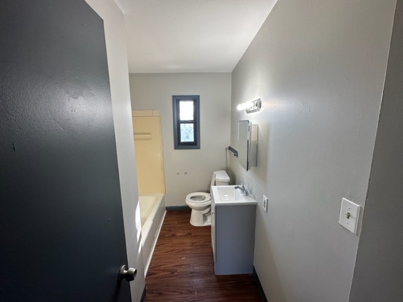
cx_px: 202
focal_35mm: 14
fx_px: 163
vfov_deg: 85.7
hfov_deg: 102.1
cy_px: 151
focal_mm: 2.22
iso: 100
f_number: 2.2
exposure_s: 1/120
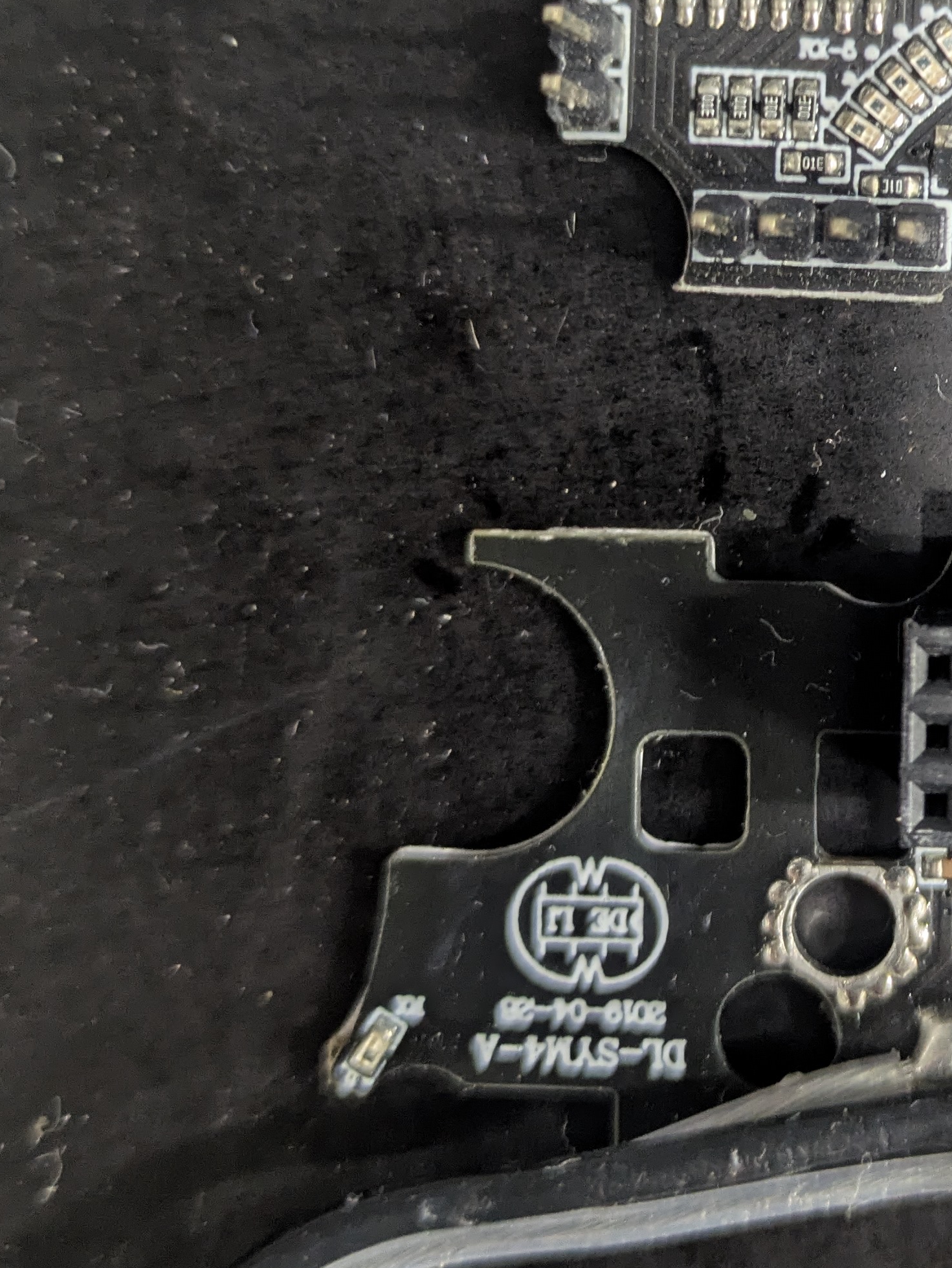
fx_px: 2162
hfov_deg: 23.6
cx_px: 983
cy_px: 392
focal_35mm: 59
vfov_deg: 32.3
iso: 273
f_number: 1.89
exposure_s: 1/25
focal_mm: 5.43
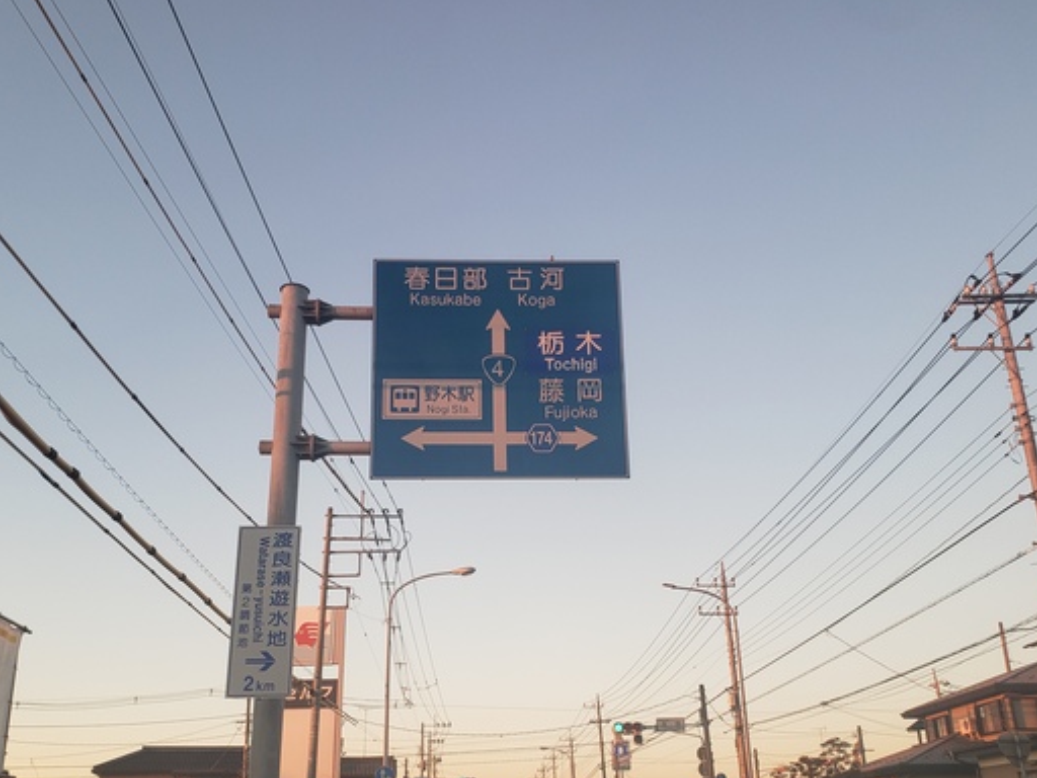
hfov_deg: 55.3
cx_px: 492
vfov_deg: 42.6
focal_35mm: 33
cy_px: 484
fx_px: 989
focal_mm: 4.3
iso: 50
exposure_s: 1/100
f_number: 2.4
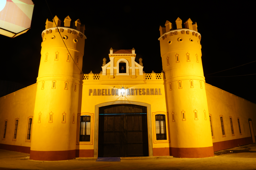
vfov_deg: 47.8
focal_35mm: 27
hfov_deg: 67.4
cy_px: 85
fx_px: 192
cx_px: 128
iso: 100
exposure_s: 5
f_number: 22
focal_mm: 18
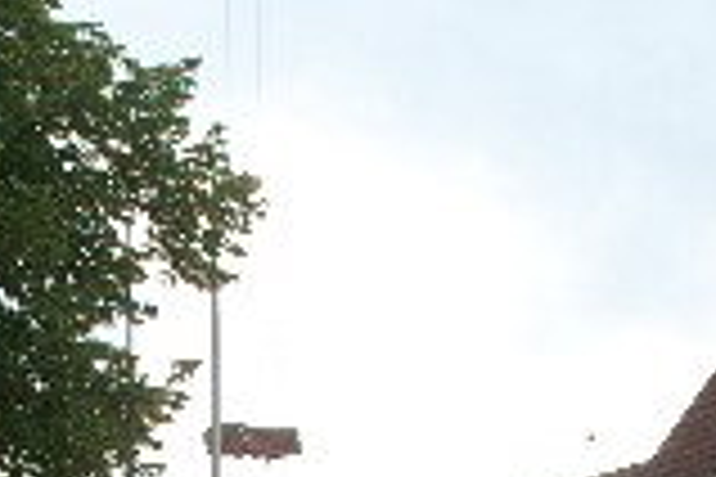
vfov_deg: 8.3
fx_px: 3142
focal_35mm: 158
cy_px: 893
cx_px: 59
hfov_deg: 12.9
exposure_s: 1/30
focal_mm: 28
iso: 125
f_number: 10
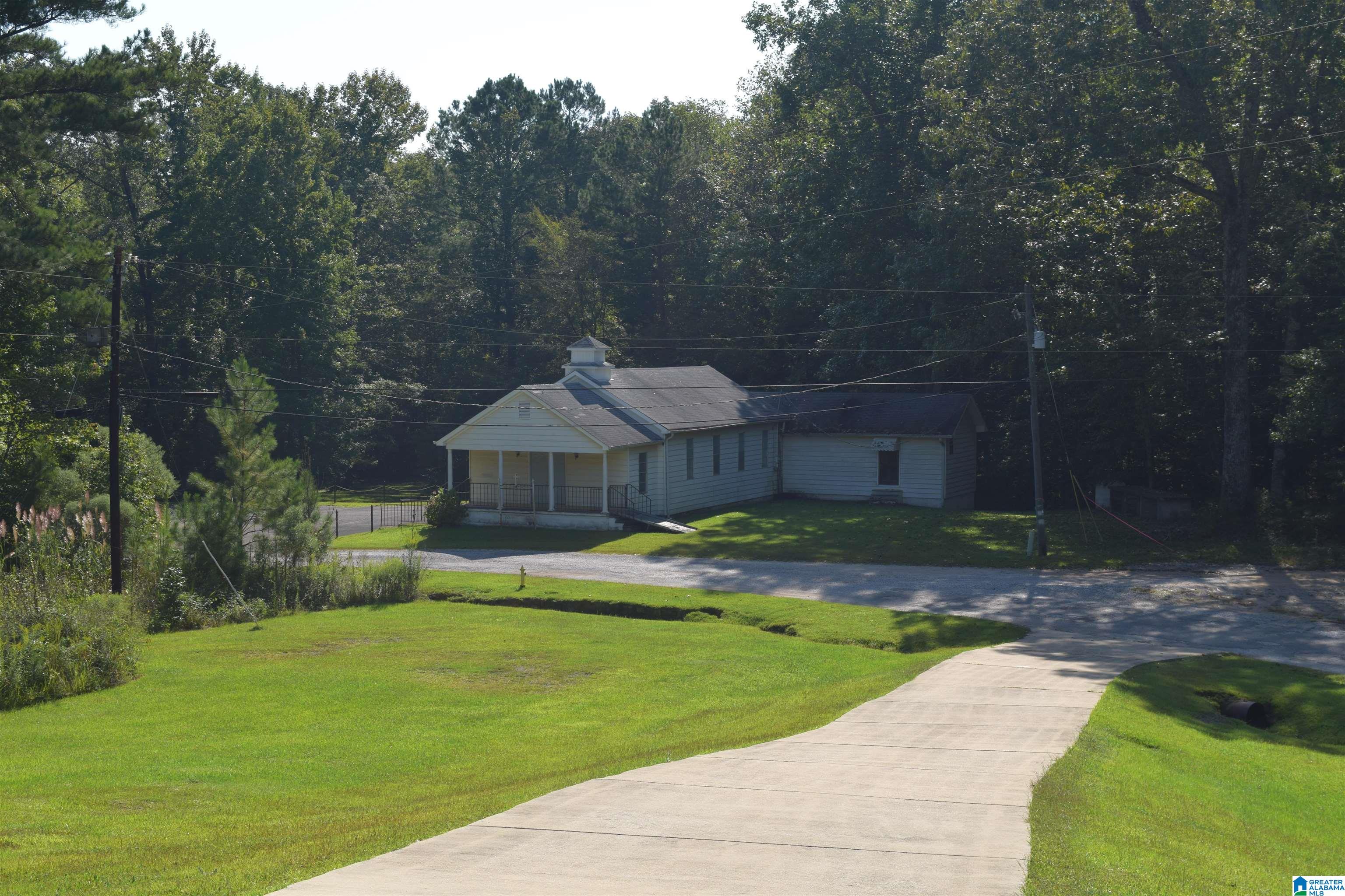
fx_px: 1961
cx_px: 672
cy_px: 448
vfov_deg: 25.8
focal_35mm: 52
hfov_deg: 37.9
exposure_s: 1/200
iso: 100
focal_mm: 35
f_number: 11
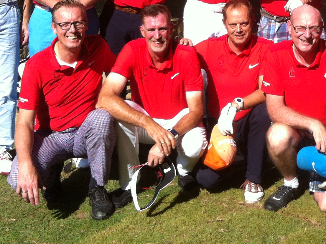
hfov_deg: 23.4
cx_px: 270
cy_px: 9
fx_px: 771
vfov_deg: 17.6
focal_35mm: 82
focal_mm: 3.85
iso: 80
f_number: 2.8
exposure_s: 1/1005
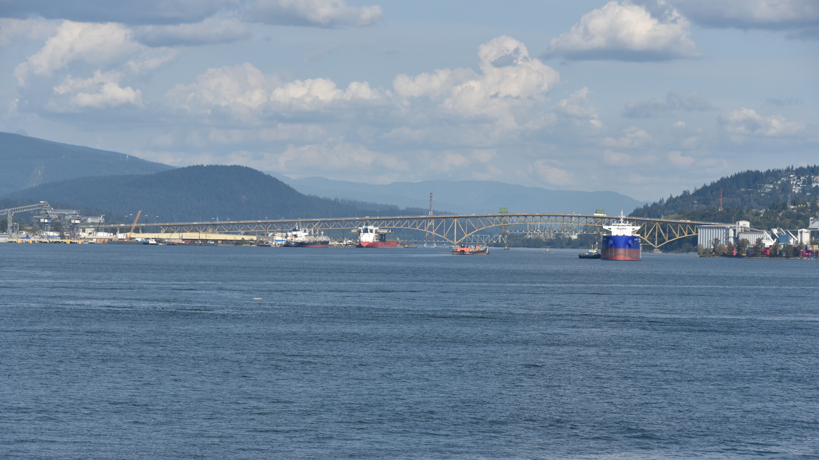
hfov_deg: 15.1
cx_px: 409
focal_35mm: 142
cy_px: 248
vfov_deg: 8.5
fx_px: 3084
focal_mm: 135
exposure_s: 1/320
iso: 100
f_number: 9
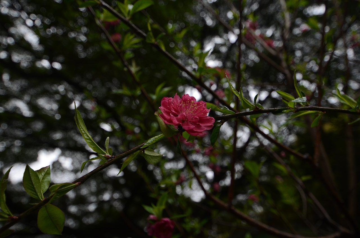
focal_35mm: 24
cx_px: 180
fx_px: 240
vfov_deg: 52.9
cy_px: 119
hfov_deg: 73.8
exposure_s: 1/160
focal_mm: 16
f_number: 4
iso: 250
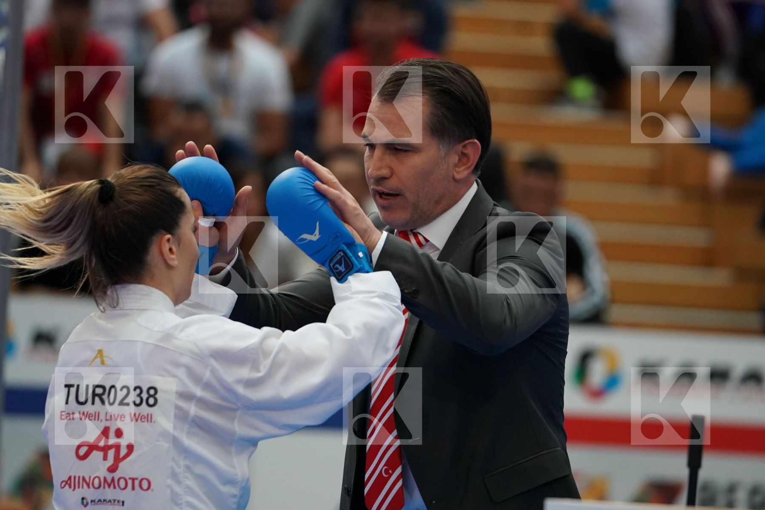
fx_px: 6375
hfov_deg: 6.9
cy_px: 255
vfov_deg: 4.6
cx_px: 382
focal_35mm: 300
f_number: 2.8
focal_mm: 200
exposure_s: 1/1000
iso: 2000
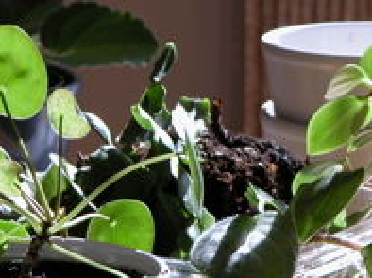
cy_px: 151
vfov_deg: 3.3
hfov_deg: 4.4
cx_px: 310
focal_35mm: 456
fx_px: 4891
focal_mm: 48.5
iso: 100
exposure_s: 1/91.4
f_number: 4
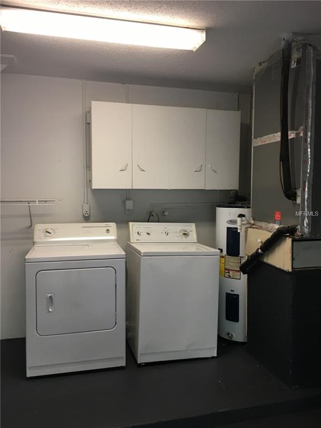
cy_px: 214
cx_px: 160
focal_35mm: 29
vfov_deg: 61.7
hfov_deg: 48.2
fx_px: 359
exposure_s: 1/30
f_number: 2.2
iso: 64
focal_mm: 4.15
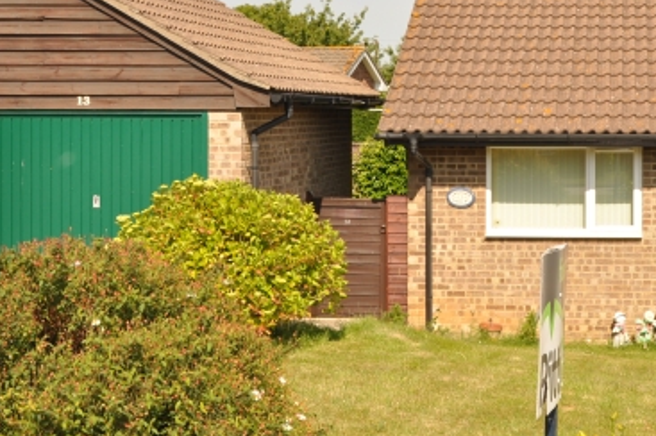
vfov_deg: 17.8
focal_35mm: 76
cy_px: 116
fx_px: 1384
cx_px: 508
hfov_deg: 26.3
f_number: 11
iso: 200
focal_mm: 30
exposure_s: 1/200
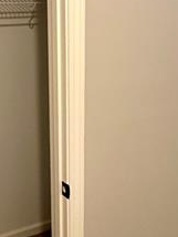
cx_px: 17
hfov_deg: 28.0
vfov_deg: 38.2
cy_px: 116
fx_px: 343
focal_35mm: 50
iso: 640
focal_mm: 2.22
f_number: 2.2
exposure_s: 1/60
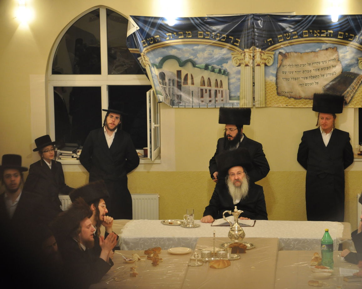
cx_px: 204
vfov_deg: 10.1
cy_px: 145
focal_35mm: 153
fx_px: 1639
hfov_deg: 12.6
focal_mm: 90
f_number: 5.6
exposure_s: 1/25
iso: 1250
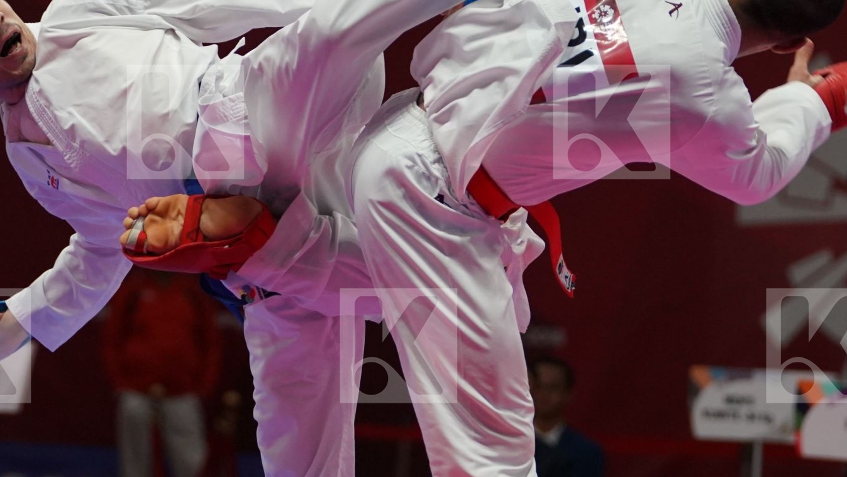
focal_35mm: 336
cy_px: 122
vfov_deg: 3.6
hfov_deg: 6.4
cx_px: 399
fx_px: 7547
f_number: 4
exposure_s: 1/1000
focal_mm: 160
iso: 2500
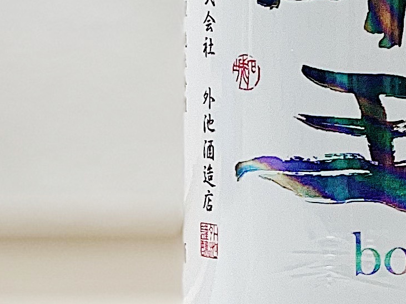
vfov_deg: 5.1
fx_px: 3366
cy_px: -337
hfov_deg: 6.9
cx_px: 369
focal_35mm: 287
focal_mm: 6
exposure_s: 1/100
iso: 64
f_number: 2
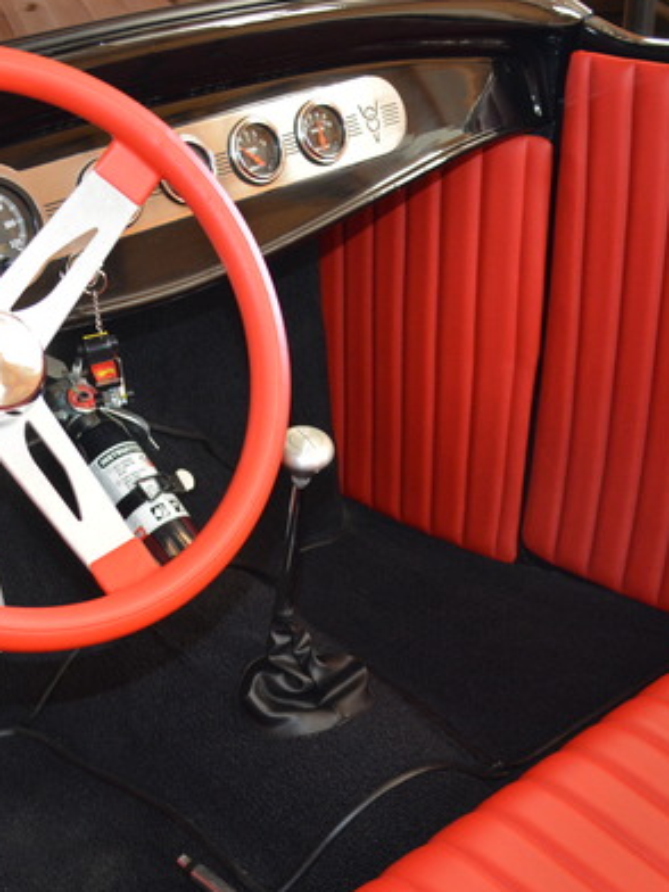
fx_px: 1366
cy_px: 590
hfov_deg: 27.4
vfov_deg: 35.8
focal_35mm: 53
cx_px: 446
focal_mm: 18
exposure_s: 1/60
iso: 1100
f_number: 3.5
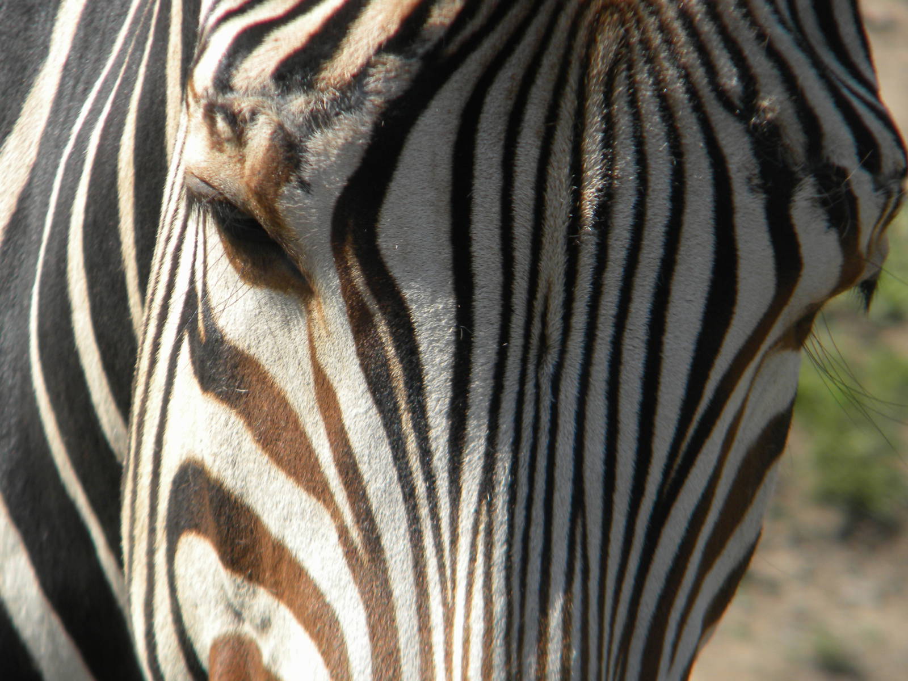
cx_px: 454
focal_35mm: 414
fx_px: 10859
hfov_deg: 4.8
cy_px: 340
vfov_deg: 3.6
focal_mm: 75
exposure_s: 1/271
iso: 80
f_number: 5.4
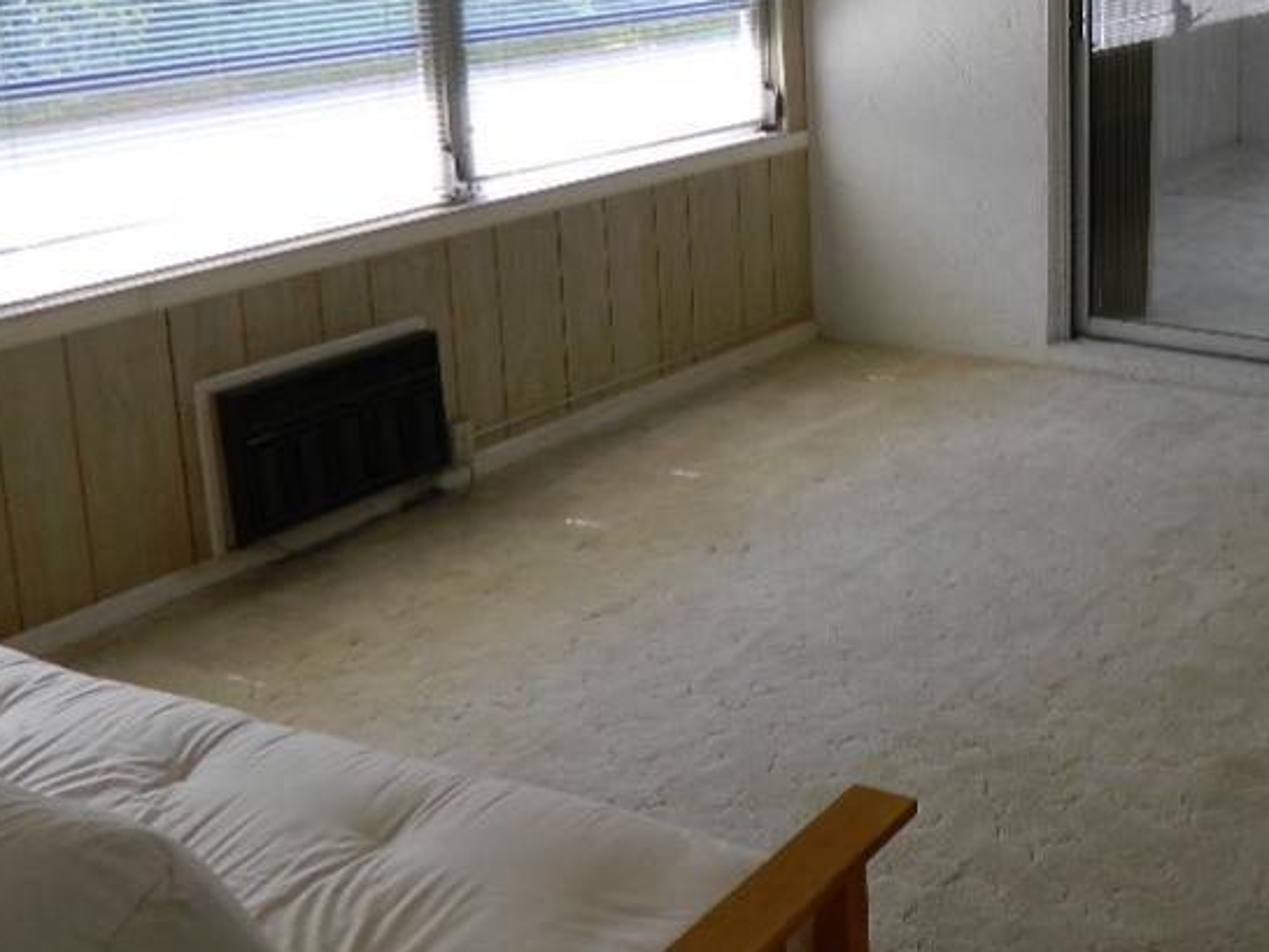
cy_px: 234
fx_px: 1723
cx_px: 992
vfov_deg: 30.4
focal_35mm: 47
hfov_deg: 39.1
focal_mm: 4.5
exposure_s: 1/40
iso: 80
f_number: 3.1
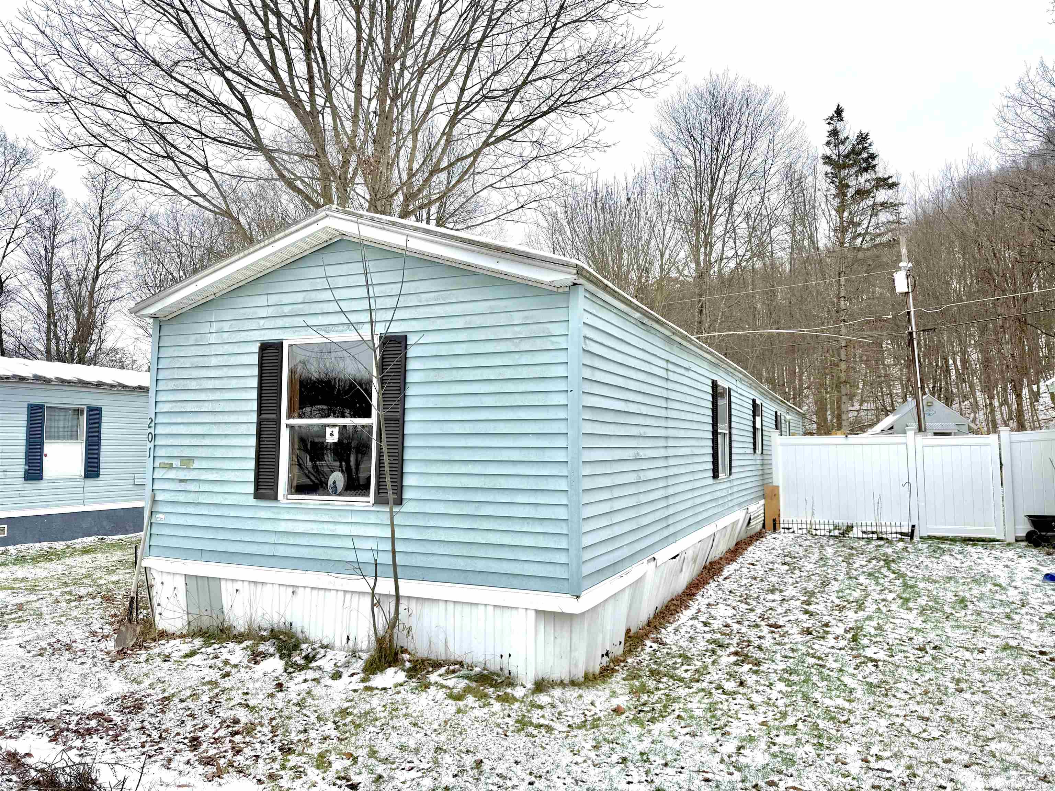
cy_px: 396
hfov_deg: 71.6
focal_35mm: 24
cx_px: 528
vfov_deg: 56.8
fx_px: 731
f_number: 1.78
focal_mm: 6.76
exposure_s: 1/1361
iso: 80
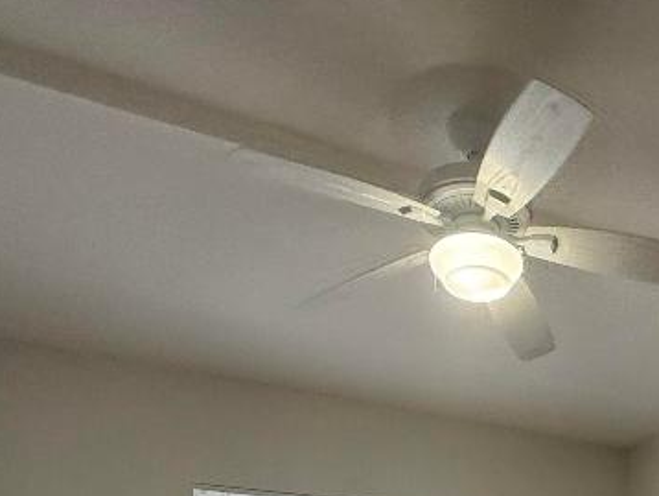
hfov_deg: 43.2
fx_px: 762
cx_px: 578
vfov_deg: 27.7
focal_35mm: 40
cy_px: 695
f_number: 2.2
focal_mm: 2.22
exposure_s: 1/120
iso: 200
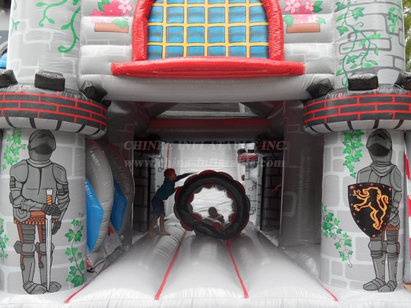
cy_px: 154
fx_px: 380
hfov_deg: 56.8
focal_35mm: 32
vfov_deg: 44.2
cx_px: 206
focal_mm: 5.3
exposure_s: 1/60
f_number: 3.4
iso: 100
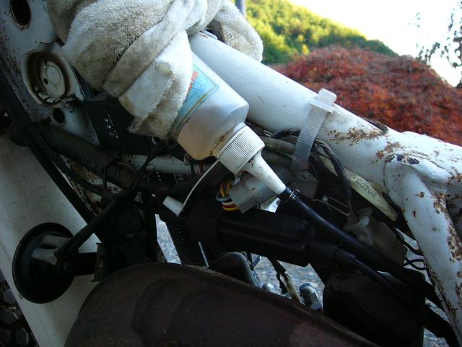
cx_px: 231
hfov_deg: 52.6
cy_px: 174
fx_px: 467
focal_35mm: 35
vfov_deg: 40.7
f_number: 2.8
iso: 100
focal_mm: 5.8
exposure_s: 1/60
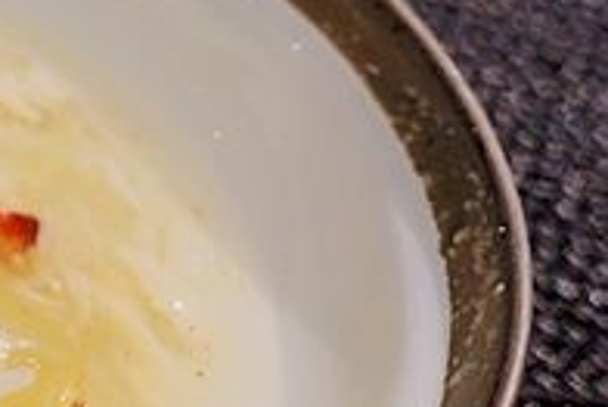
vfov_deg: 12.9
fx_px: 1791
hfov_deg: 16.8
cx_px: -391
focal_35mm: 106
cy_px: 179
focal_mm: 11.69
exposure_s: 1/30
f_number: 2.8
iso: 800
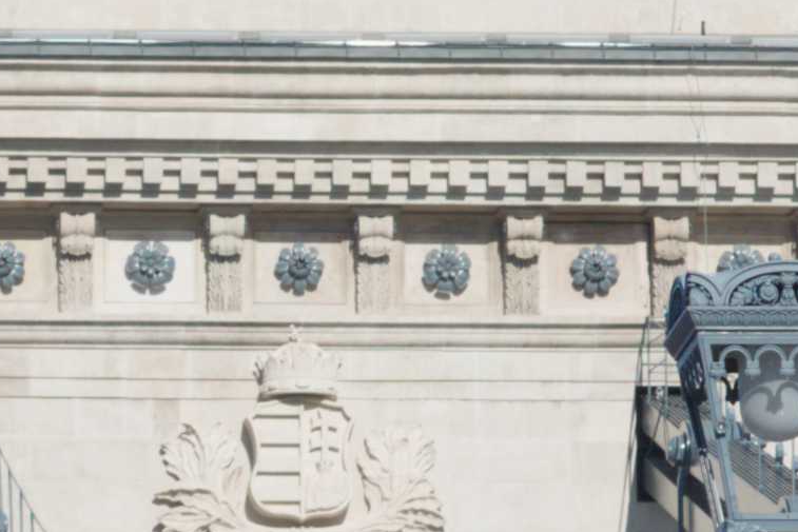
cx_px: -59
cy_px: 300
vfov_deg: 4.3
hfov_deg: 6.5
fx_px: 7028
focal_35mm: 317
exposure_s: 1/800
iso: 100
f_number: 5.6
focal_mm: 26
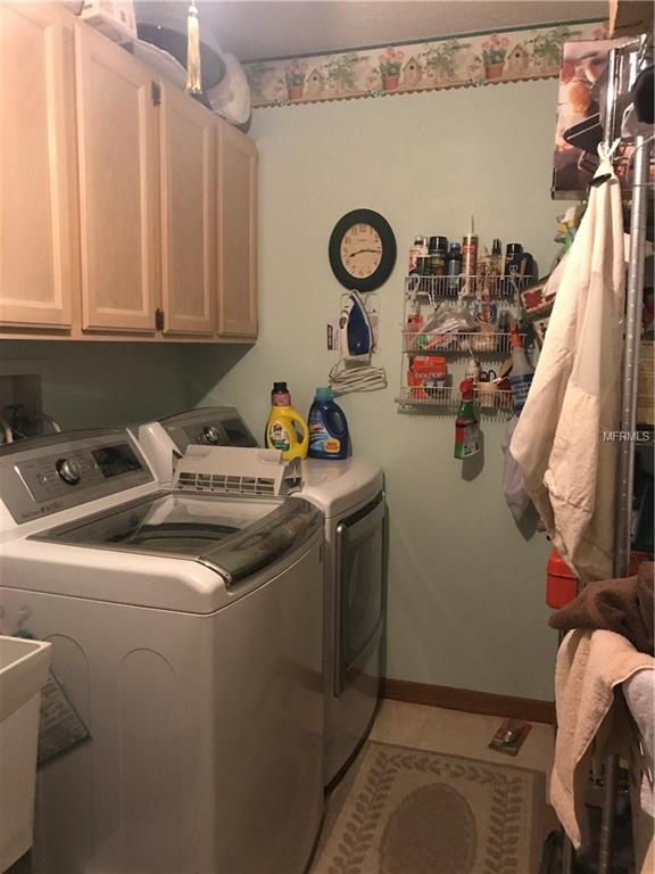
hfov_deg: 49.7
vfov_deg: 63.4
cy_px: 437
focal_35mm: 28
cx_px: 328
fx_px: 706
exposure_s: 1/4
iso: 100
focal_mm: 3.99
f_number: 1.8
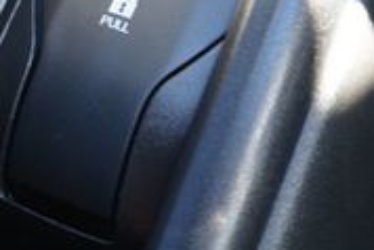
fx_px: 1287
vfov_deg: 10.5
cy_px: -179
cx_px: 134
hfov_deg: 16.5
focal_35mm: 124
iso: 500
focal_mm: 23
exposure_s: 1/60
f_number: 4
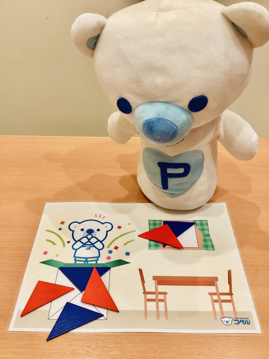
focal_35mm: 31
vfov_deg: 58.4
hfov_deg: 45.4
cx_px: 134
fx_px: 321
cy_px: 180
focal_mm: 3.3
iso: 125
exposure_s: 1/50
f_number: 2.4
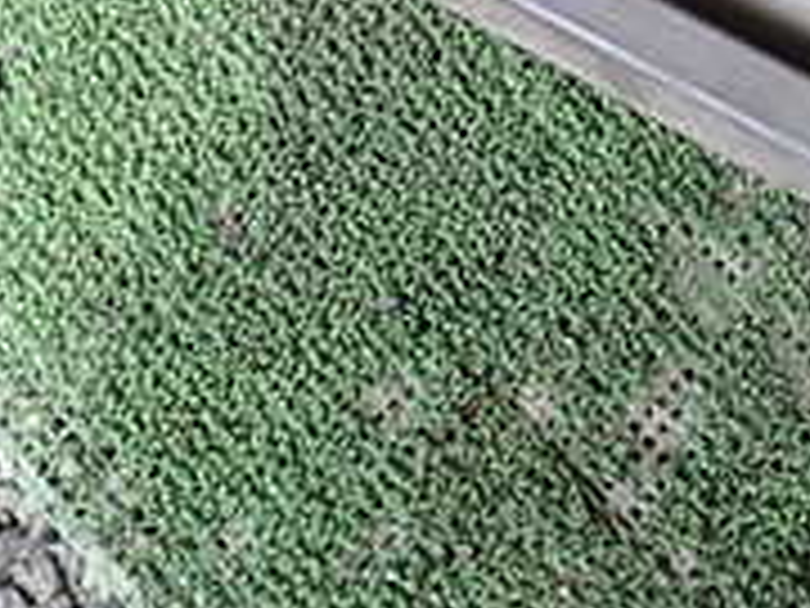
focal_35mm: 100
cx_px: 464
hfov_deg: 19.6
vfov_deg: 14.4
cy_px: -95
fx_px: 2340
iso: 100
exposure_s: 1/160
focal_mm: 5.4
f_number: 2.3
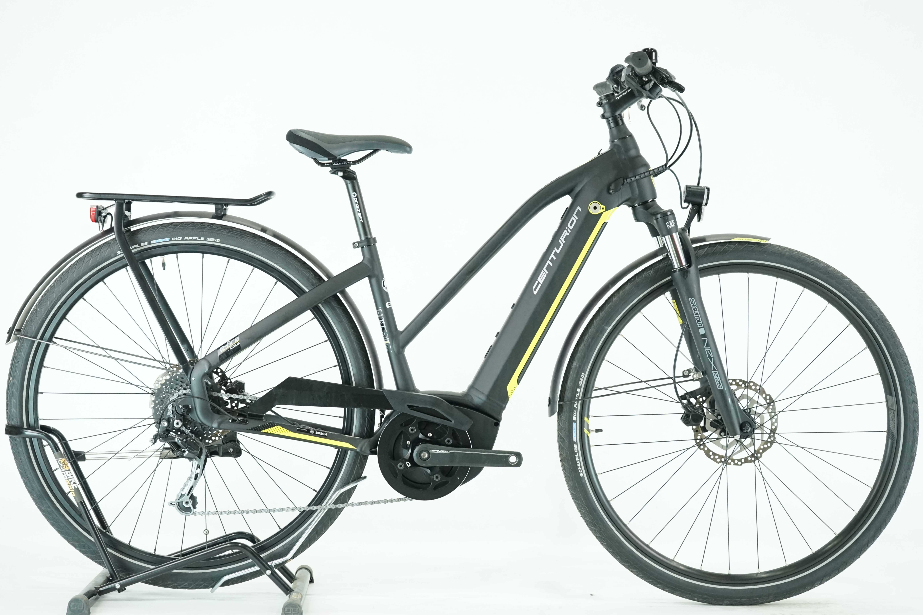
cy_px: 308
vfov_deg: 19.7
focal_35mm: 69
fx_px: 1769
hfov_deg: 29.2
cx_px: 462
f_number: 5.6
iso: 3200
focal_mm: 69
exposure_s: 1/200
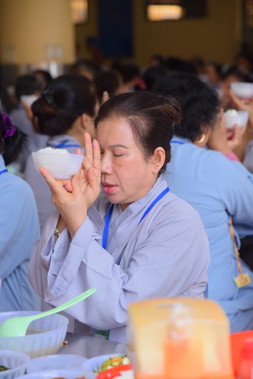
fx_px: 1266
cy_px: 190
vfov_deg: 17.1
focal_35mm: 120
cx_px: 126
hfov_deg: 11.4
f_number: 5.6
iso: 250
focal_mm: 120
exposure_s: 1/160
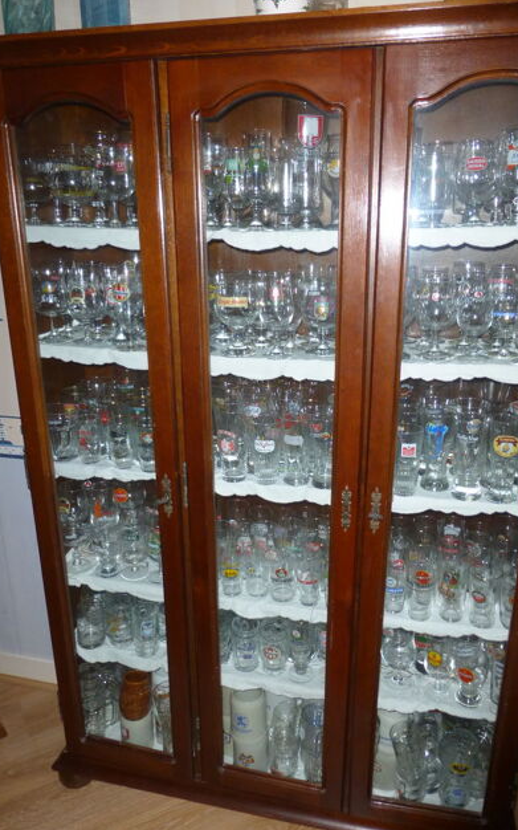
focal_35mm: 26
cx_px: 276
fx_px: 588
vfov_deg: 70.4
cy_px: 419
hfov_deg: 47.5
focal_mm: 4.3
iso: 200
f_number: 3.3
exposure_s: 1/60
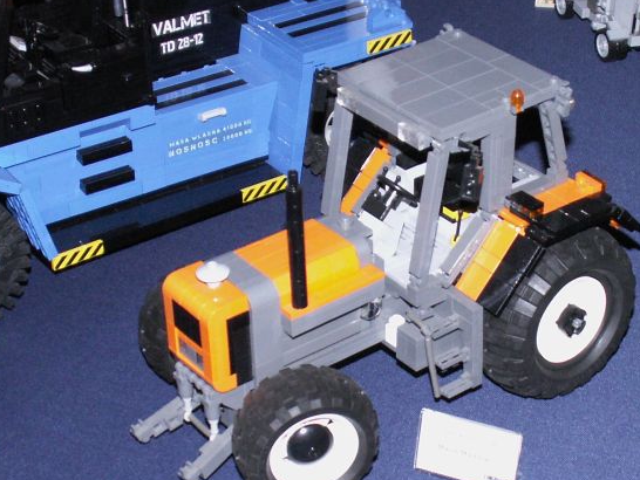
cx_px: 382
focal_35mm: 82
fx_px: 1517
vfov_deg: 18.0
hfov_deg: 23.8
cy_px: 287
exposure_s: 1/60
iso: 160
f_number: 2.8
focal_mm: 5.86
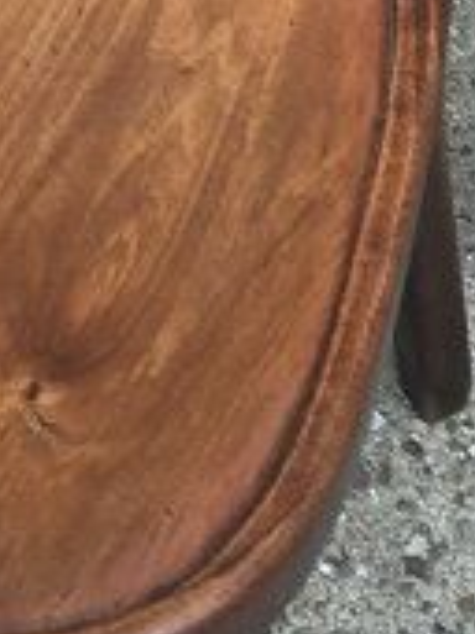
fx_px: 2510
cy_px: -584
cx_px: 20
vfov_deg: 12.8
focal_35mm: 137
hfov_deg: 10.7
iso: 25
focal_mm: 4.15
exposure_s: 1/50
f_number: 2.2
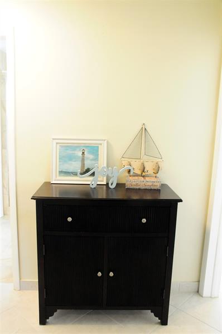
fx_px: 292
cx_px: 111
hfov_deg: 41.6
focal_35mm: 32
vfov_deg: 59.6
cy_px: 167
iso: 3200
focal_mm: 21
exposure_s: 1/40
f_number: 7.1
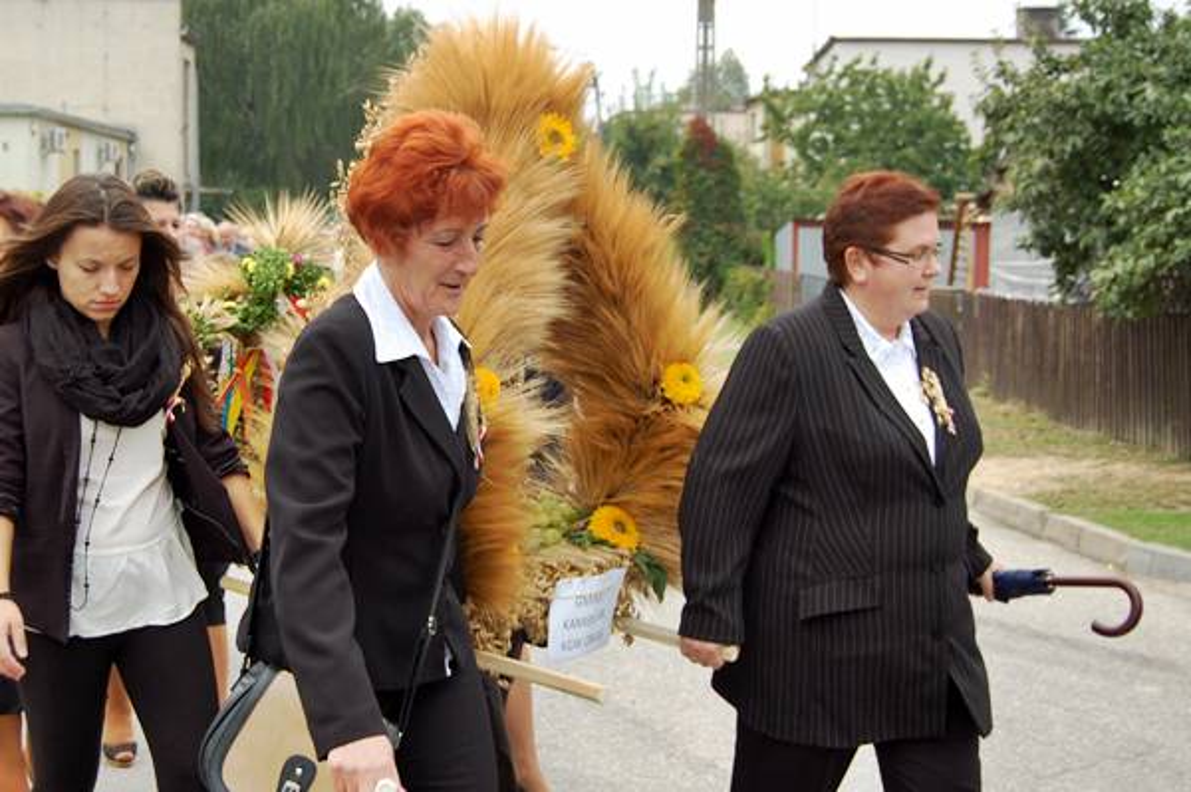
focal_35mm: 48
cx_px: 596
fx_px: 1587
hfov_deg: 41.1
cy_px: 396
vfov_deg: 28.0
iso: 200
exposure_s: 1/125
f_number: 5.6
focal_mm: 32
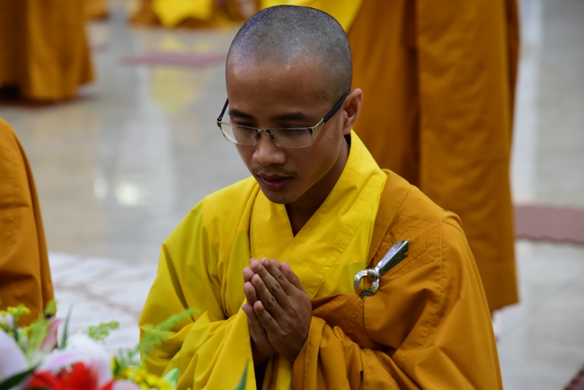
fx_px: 1947
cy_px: 195
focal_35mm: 120
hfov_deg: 17.1
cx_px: 292
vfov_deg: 11.4
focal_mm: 120
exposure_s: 1/30
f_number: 5.6
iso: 1600
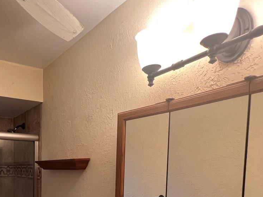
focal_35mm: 28
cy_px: 180
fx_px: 213
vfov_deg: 44.8
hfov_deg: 56.5
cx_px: 36
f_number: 1.8
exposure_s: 1/60
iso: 200
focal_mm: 1.57
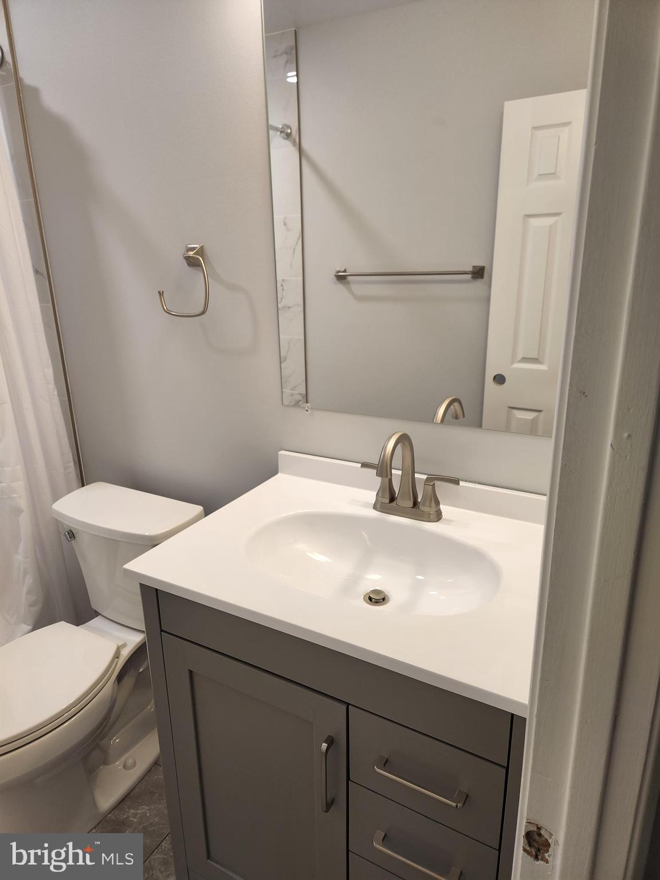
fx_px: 585
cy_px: 440
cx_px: 330
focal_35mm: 23
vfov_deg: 73.9
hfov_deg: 58.9
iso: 100
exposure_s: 1/120
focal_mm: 5.4
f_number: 1.8
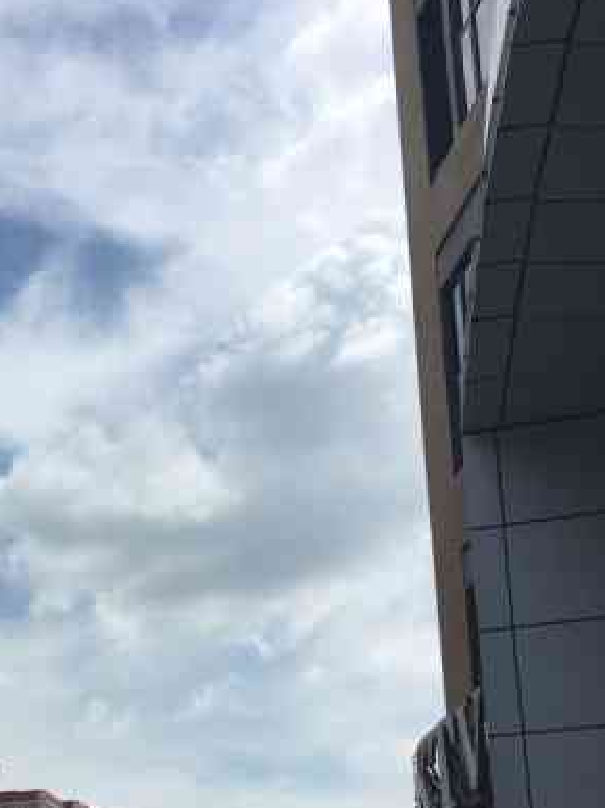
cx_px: -8
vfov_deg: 26.6
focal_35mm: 70
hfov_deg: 20.3
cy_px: 761
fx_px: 1632
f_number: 2.2
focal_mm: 4.15
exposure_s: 1/2849
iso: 25
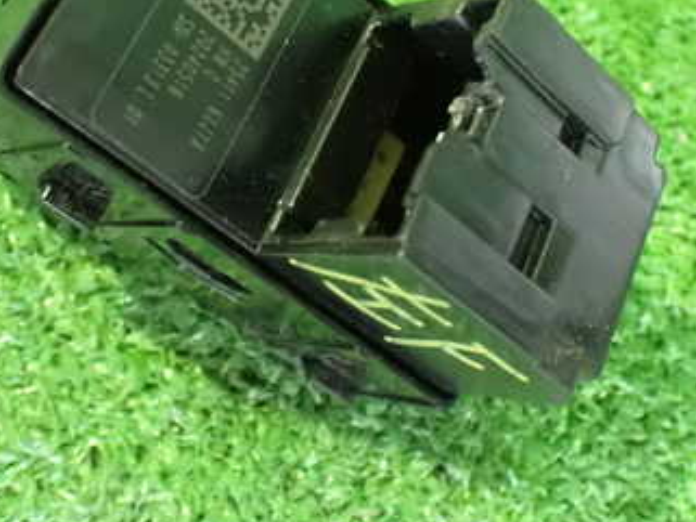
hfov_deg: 34.1
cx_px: 254
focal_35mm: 56
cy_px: 102
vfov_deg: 25.6
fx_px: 1126
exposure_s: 1/25
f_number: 2.3
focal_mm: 5.4
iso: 1600
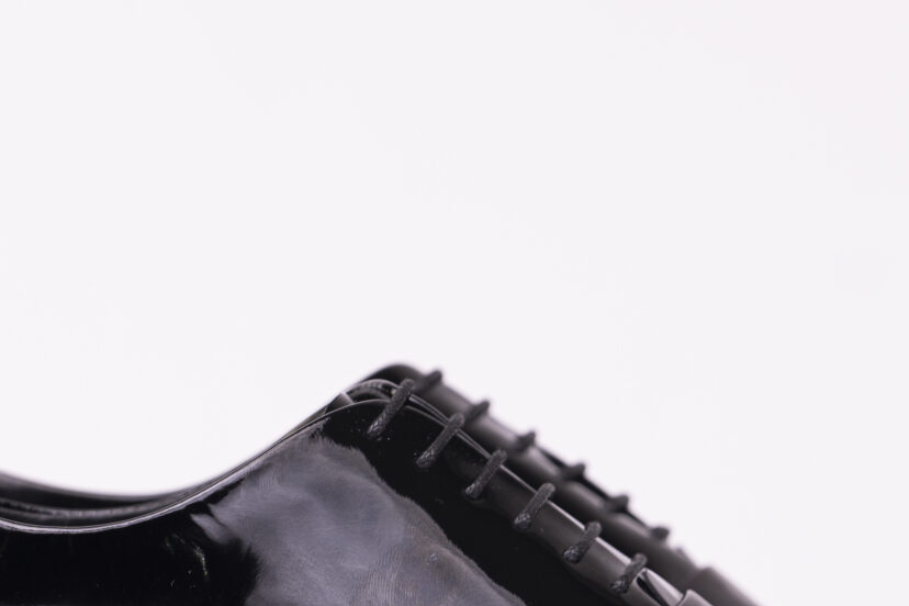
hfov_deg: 3.4
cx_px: 632
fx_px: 15452
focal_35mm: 612
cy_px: 394
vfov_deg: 2.2
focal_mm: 198
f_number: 5
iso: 100
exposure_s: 1/100
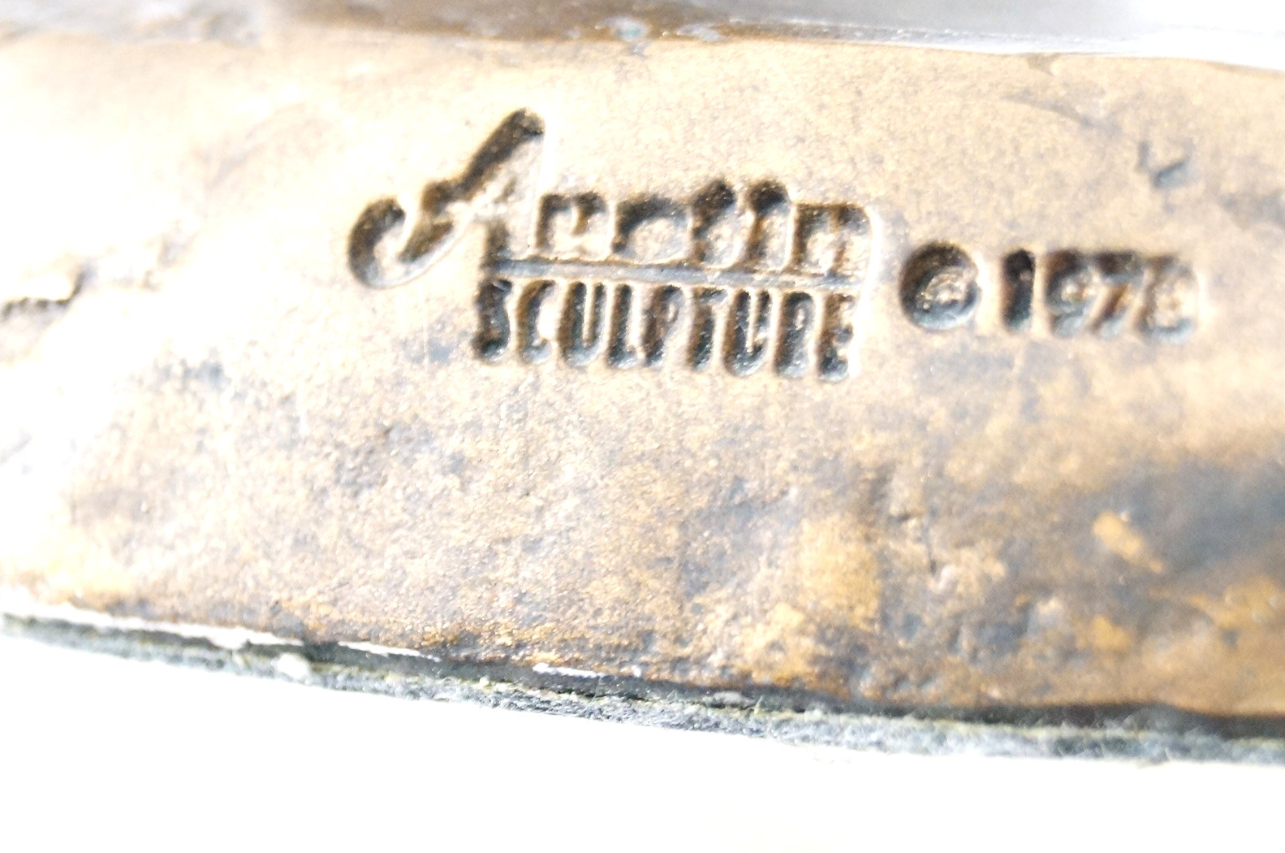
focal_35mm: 116
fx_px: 4134
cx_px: 761
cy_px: 266
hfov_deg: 17.7
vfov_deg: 11.8
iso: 3200
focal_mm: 50
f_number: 5.6
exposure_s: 1/20
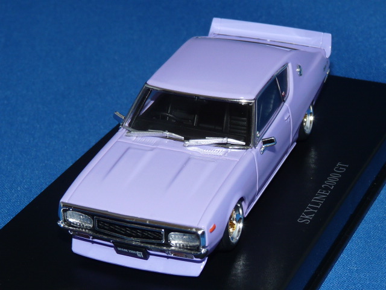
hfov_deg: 17.7
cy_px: 145
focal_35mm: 111
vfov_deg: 13.3
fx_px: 1238
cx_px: 193
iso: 100
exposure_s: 1/30
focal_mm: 11.1
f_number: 4
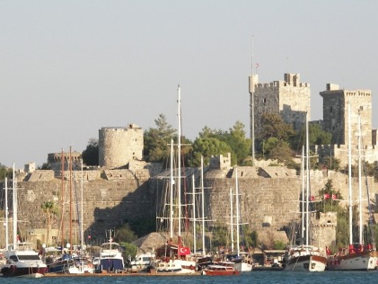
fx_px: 2971
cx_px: 239
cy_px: 142
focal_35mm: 272
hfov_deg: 7.3
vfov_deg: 5.5
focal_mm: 29.8
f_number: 3.6
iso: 50
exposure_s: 1/500
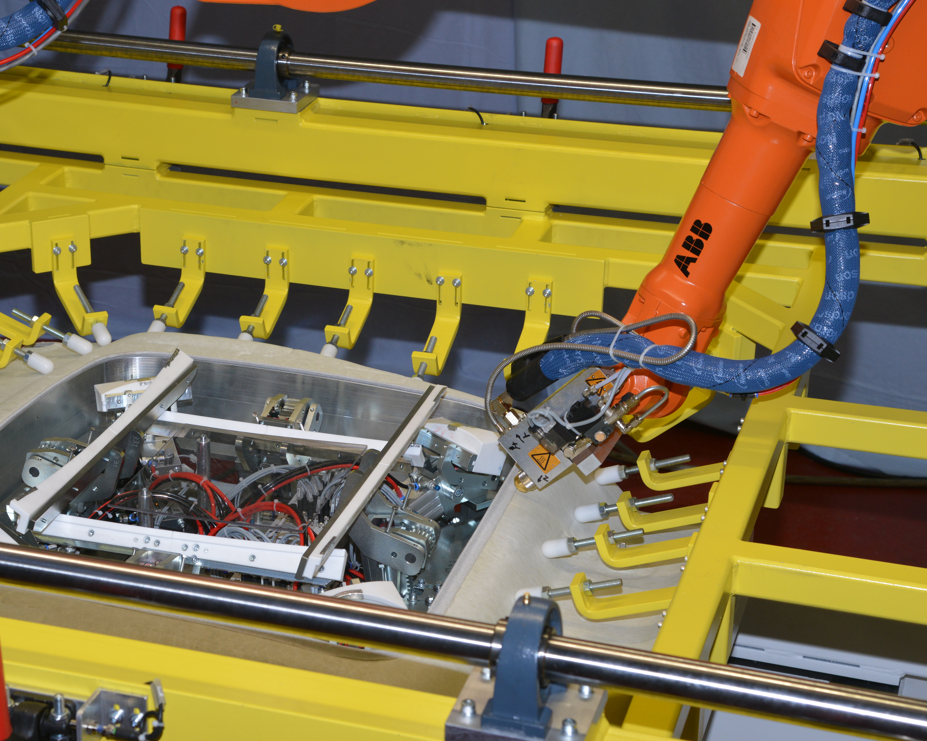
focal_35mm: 82
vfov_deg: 18.7
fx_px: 2250
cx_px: 302
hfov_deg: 23.2
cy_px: 423
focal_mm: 62
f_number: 8
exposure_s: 1/60
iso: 800
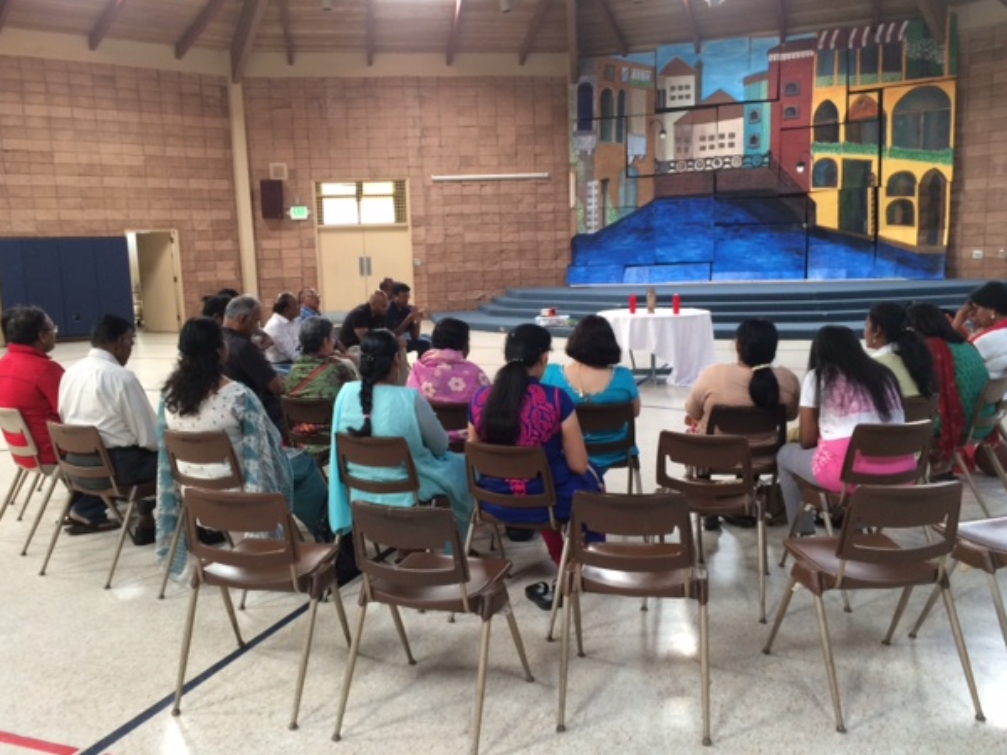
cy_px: 381
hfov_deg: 56.8
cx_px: 485
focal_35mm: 32
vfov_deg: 44.2
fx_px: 931
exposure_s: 1/30
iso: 100
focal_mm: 4.12
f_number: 2.2
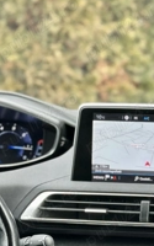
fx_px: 685
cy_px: 237
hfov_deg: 12.6
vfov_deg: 19.9
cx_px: 168
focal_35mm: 102
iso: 64
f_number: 1.78
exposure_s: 1/147
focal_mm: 6.86
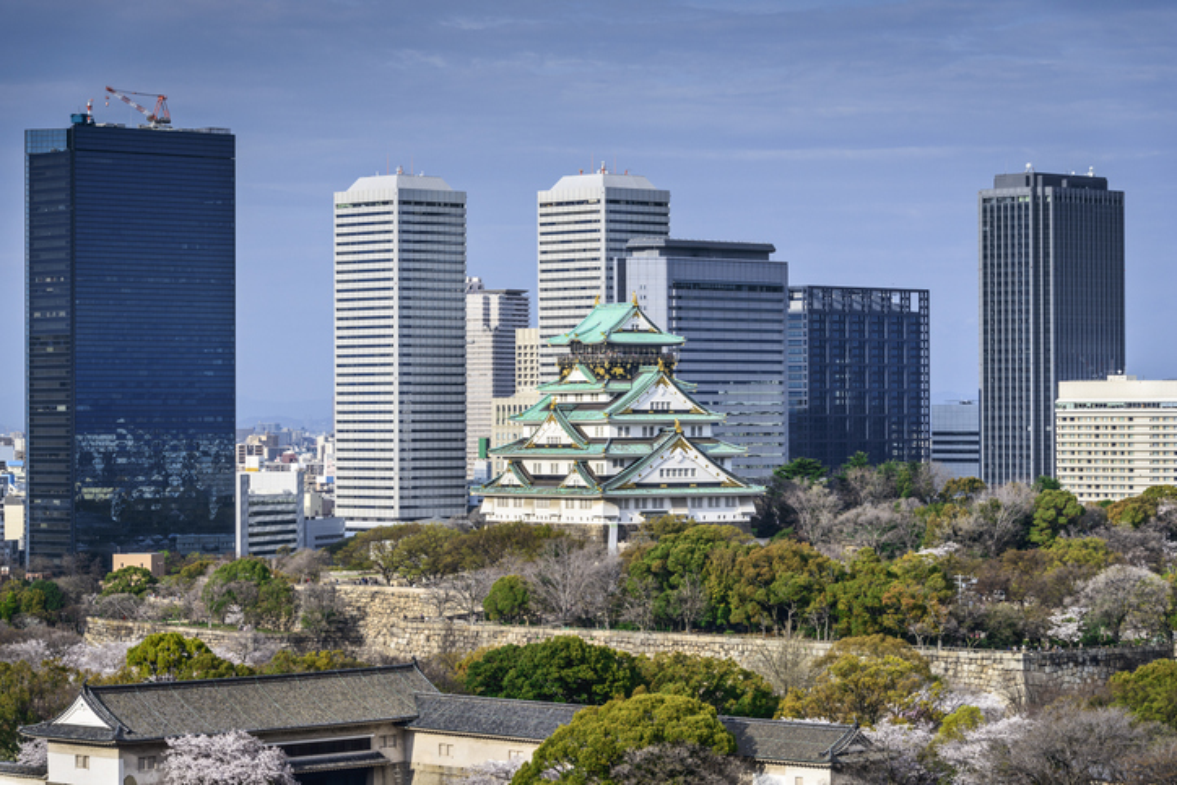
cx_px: 588
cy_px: 392
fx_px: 3597
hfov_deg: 18.6
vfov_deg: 12.5
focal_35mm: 110
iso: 200
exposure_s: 1/200
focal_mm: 110
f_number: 6.3
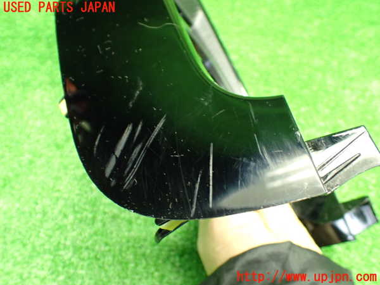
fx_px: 329
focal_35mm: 30
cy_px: 142
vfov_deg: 46.8
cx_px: 190
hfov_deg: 60.0
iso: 800
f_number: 2.3
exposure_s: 1/30
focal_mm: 5.4
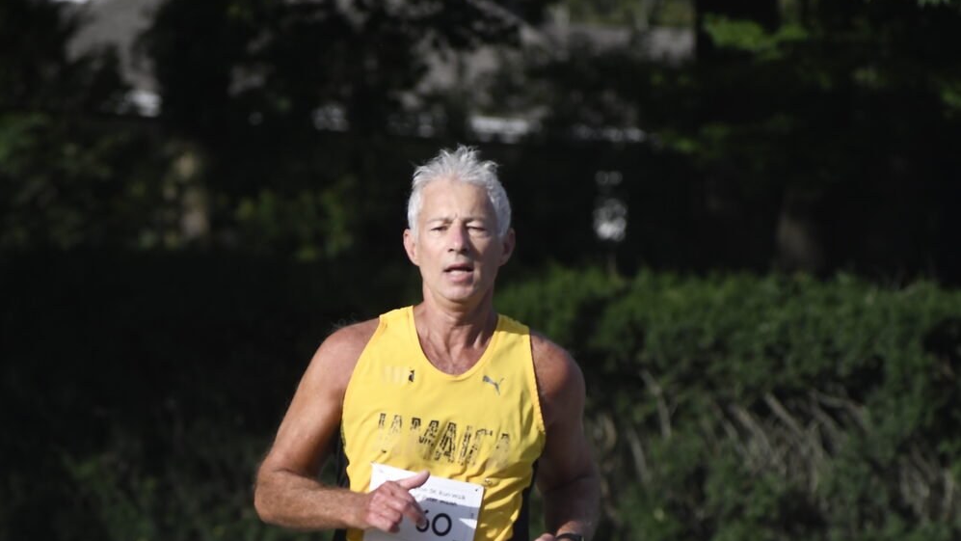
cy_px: 588
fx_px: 11442
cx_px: 481
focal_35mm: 449
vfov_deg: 2.7
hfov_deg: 4.8
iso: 500
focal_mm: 190
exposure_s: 1/2500
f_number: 6.3
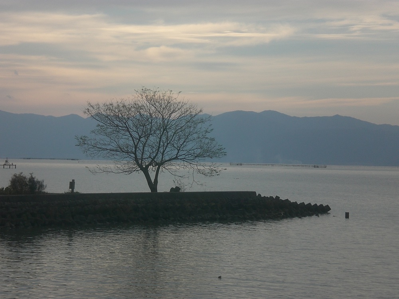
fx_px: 1314
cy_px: 150
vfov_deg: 13.0
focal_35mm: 114
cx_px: 200
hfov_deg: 17.3
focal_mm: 18.9
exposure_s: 1/125
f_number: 5.9
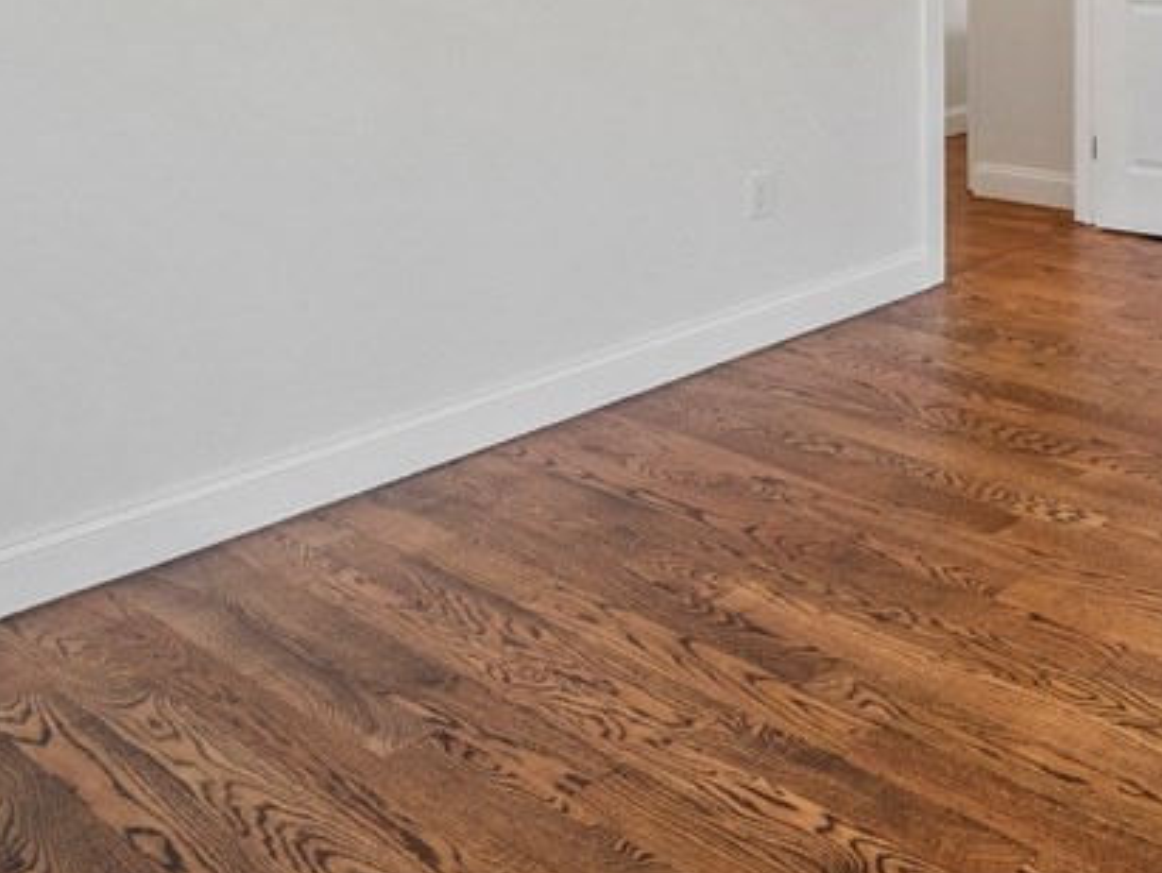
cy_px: -54
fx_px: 1209
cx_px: 1284
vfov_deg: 34.9
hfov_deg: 41.0
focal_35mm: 36
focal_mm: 10
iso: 400
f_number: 9
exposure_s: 1/4
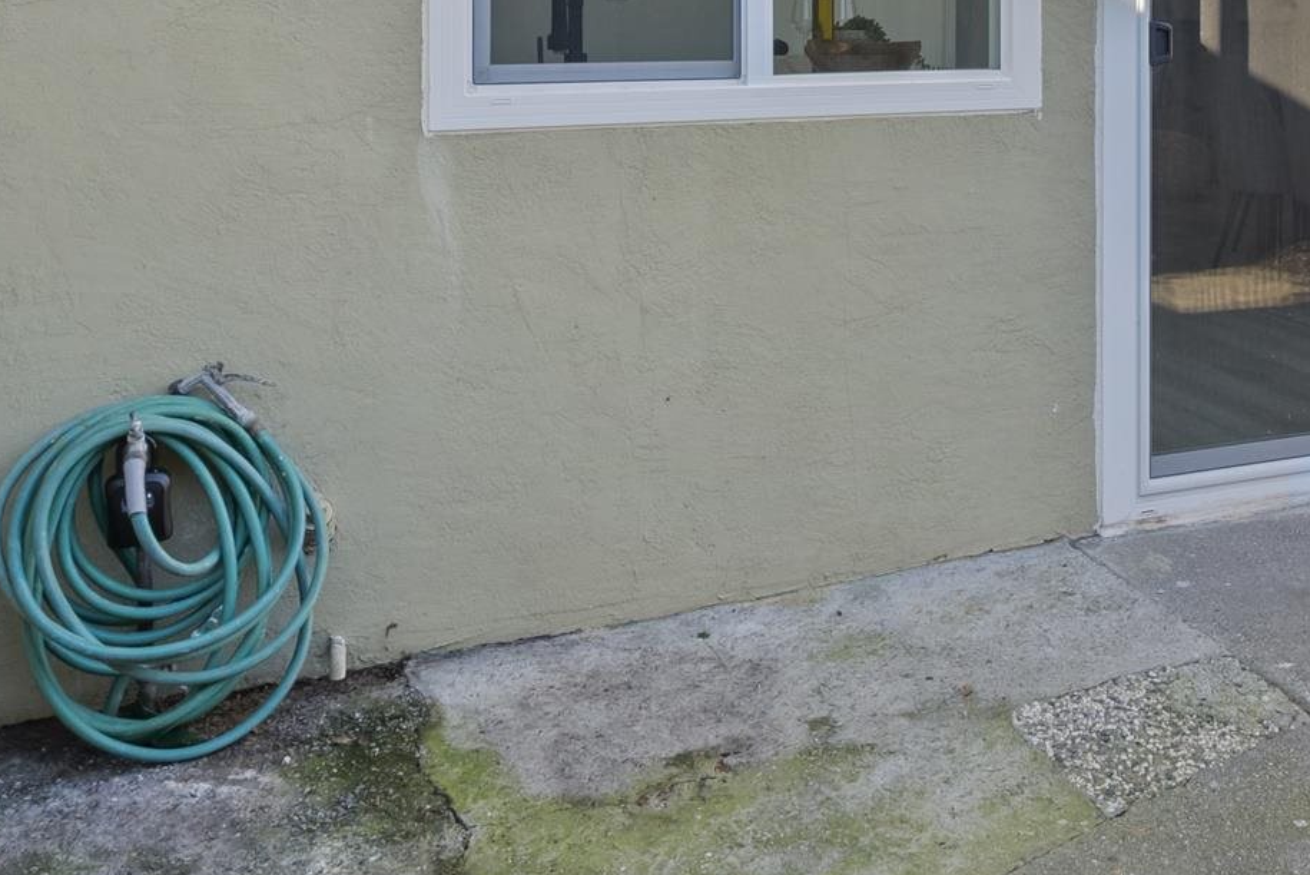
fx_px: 1493
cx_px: 1039
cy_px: 21
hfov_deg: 45.1
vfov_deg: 30.6
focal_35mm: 41
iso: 400
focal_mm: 15
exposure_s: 1/30
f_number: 9
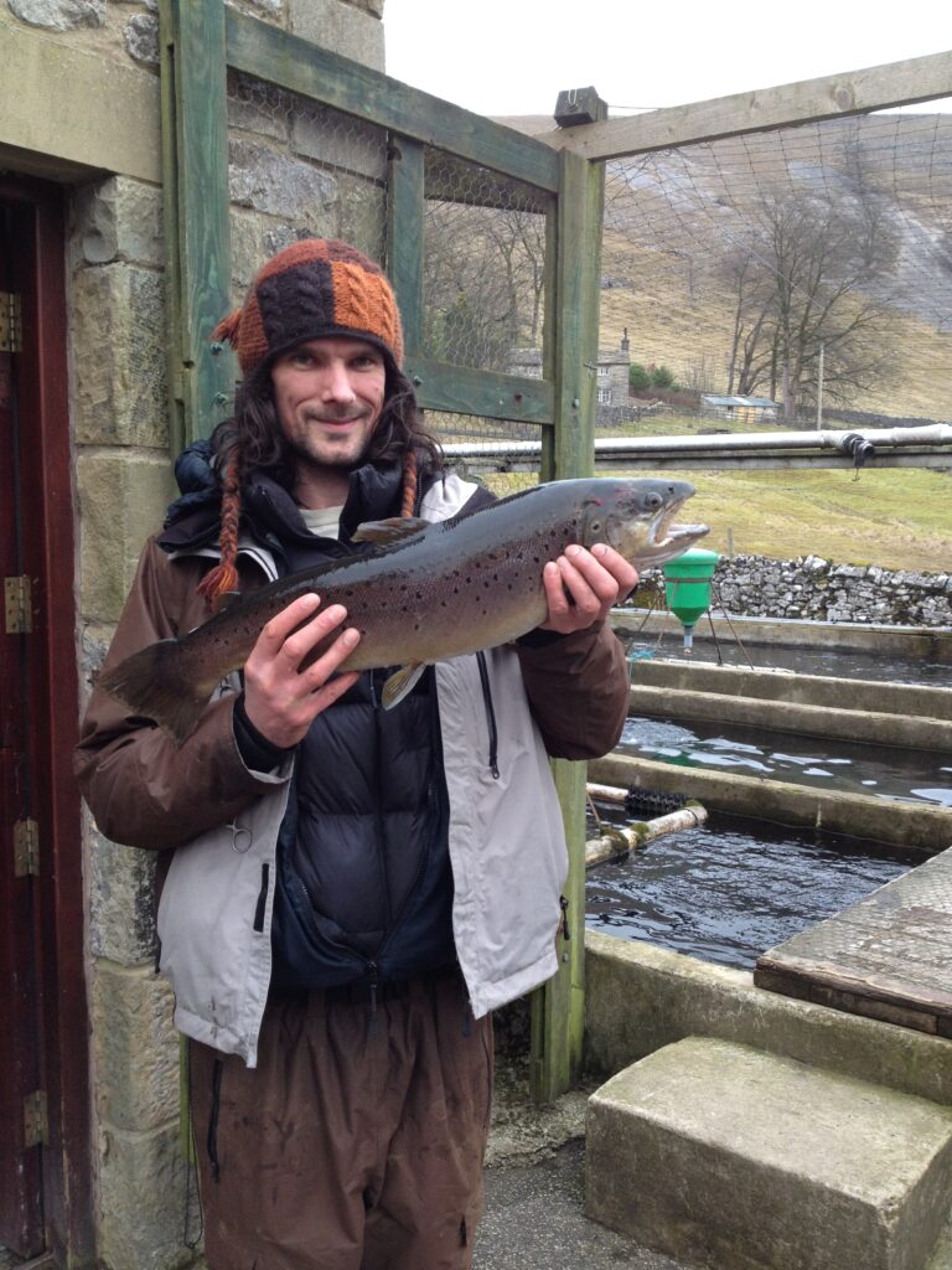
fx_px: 1283
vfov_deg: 52.6
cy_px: 635
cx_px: 476
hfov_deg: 40.7
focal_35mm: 35
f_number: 2.4
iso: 80
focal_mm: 4.28
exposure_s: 1/120
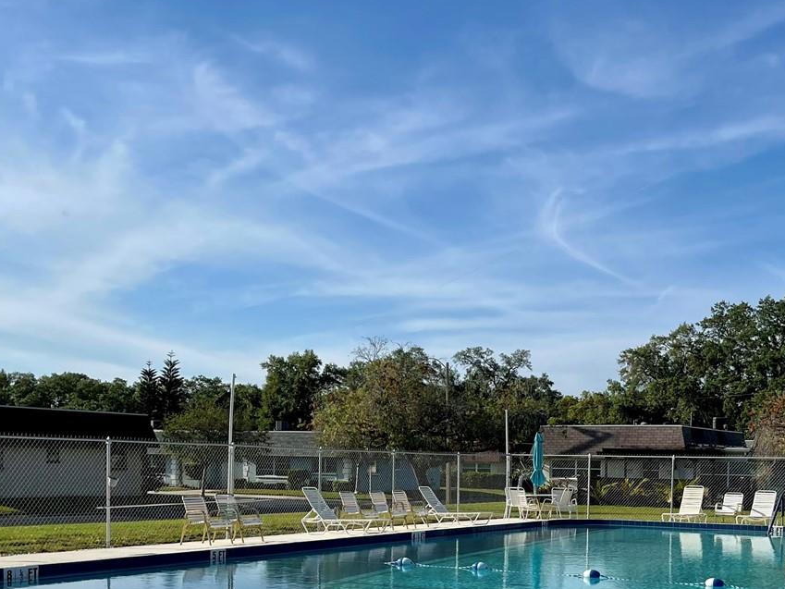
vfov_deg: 28.8
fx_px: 1111
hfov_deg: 38.6
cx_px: 496
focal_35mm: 49
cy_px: 505
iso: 32
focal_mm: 5.1
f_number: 1.6
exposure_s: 1/5917
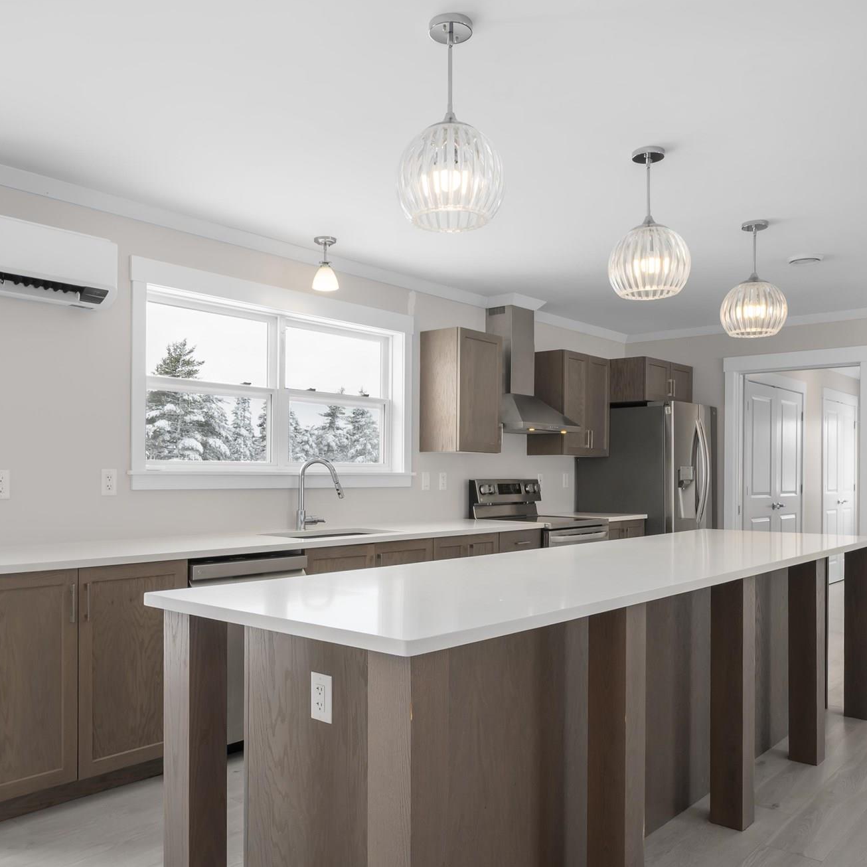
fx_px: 793
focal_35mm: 28
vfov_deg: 56.8
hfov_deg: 57.3
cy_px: 522
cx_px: 410
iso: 400
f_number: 10
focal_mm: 14
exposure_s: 1/50
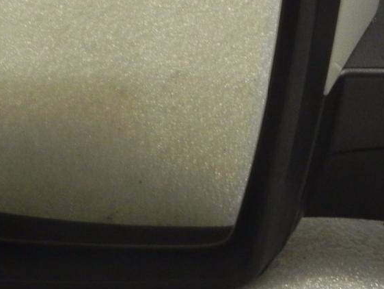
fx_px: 1642
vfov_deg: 10.0
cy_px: 77
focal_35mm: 148
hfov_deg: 13.3
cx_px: 201
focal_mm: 9.2
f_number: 3.5
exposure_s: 1/30
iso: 379
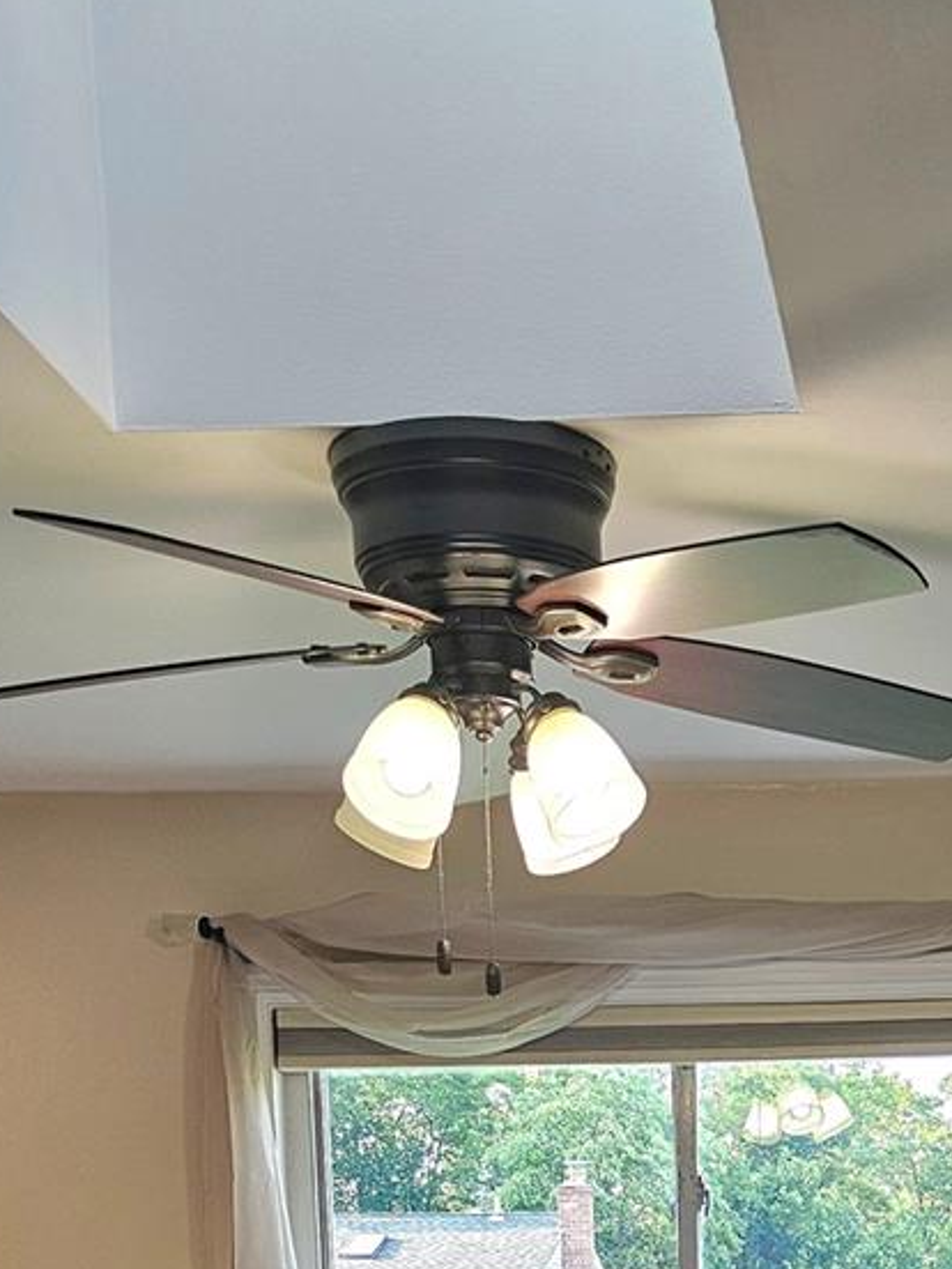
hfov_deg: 22.4
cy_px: 1738
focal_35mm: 64
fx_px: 2347
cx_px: 849
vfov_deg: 25.2
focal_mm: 6.3
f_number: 1.7
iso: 100
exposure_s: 1/120
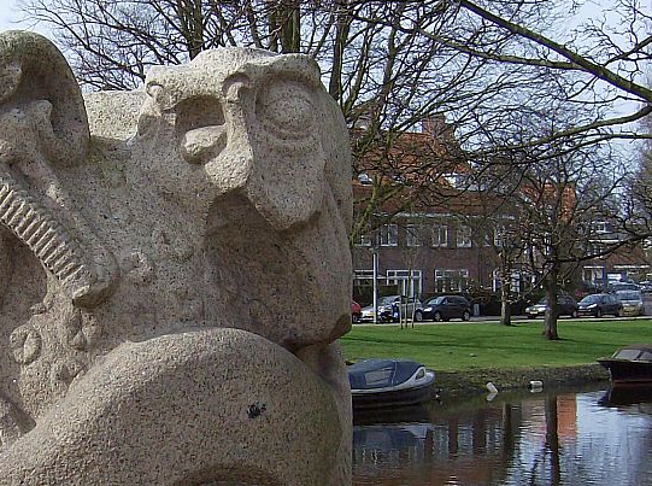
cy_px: 283
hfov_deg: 22.3
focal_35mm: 87
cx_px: 131
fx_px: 1635
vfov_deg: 16.9
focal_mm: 7.7
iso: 100
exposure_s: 1/515
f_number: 5.1
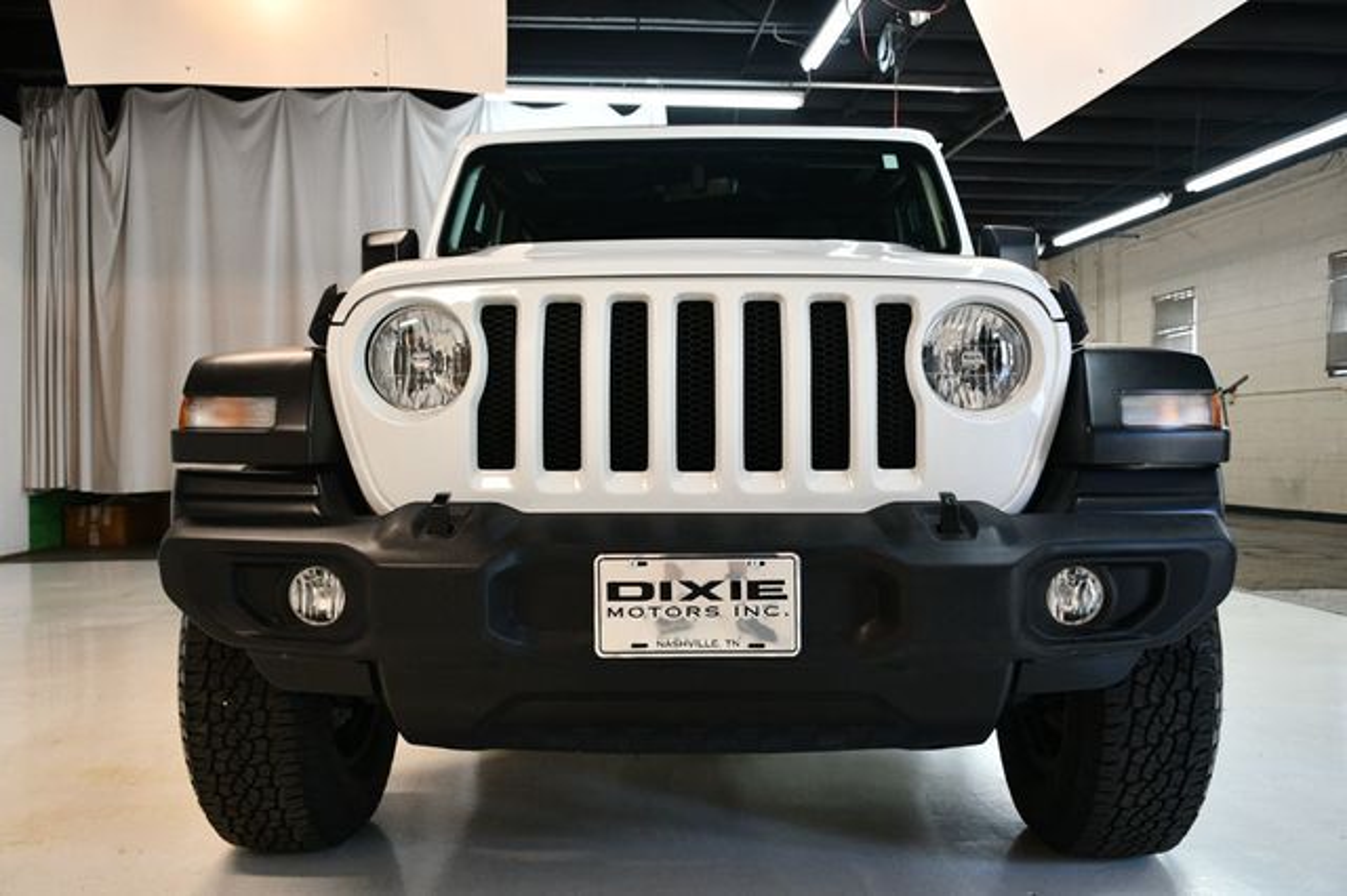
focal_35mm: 34
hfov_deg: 55.8
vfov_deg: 38.8
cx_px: 674
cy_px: 448
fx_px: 1271
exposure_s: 1/125
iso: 1000
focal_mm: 23
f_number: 3.8
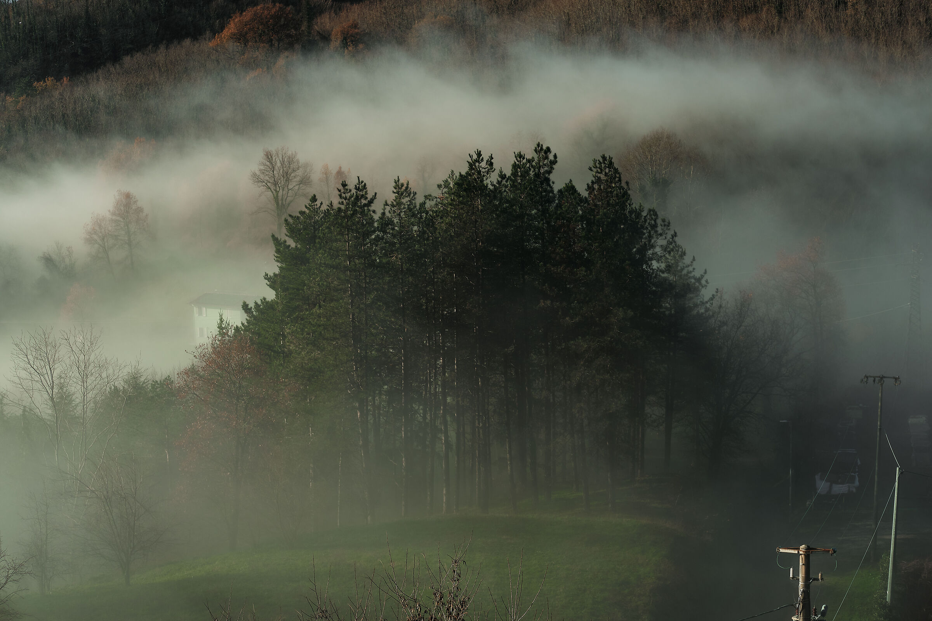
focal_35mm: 53
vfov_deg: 25.5
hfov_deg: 37.5
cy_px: 310
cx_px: 466
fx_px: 1372
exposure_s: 1/200
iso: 100
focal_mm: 35
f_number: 8
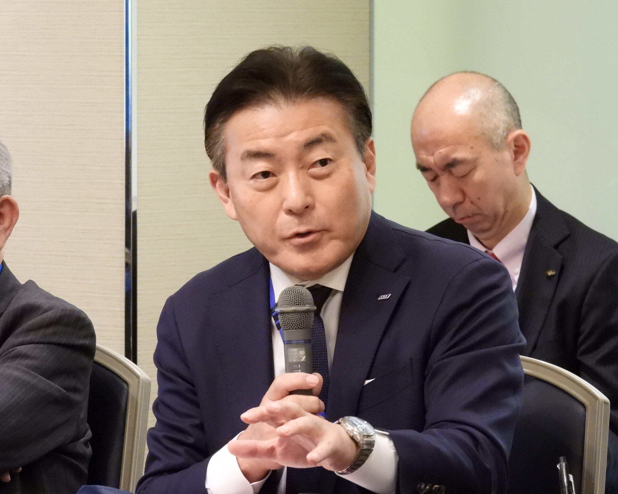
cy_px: 247
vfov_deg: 5.7
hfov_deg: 7.1
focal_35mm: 271
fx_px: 4957
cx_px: 307
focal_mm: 46.4
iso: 1600
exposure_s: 1/60
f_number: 4.5
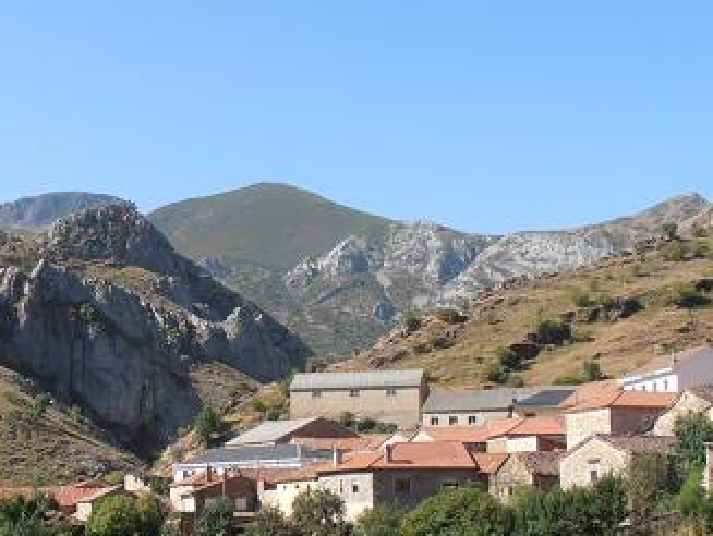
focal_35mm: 86
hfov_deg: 22.4
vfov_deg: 17.2
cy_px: 338
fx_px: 1773
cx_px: 122
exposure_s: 1/500
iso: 80
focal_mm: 7.87
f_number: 4.2
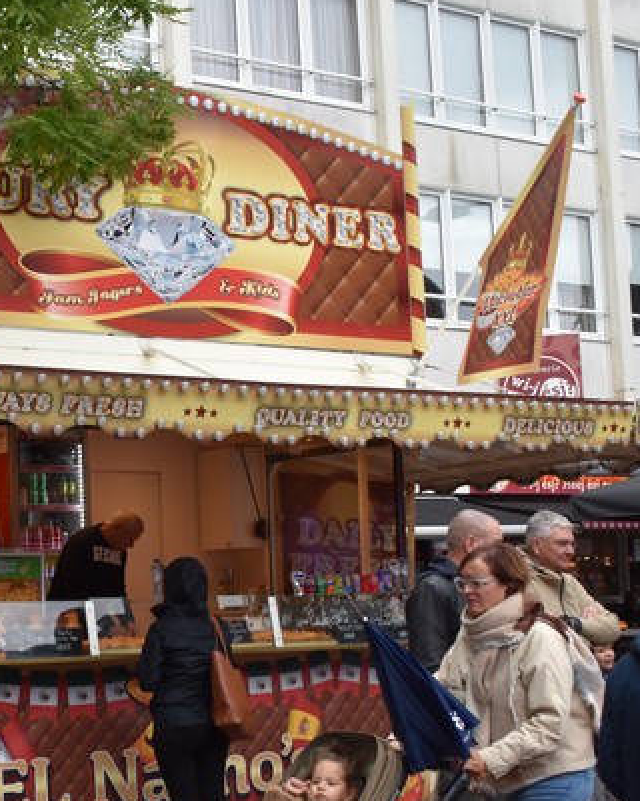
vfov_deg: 30.4
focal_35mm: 62
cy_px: 462
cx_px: 38
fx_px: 1468
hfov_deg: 23.8
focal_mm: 22
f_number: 6.3
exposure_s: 1/160
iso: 800
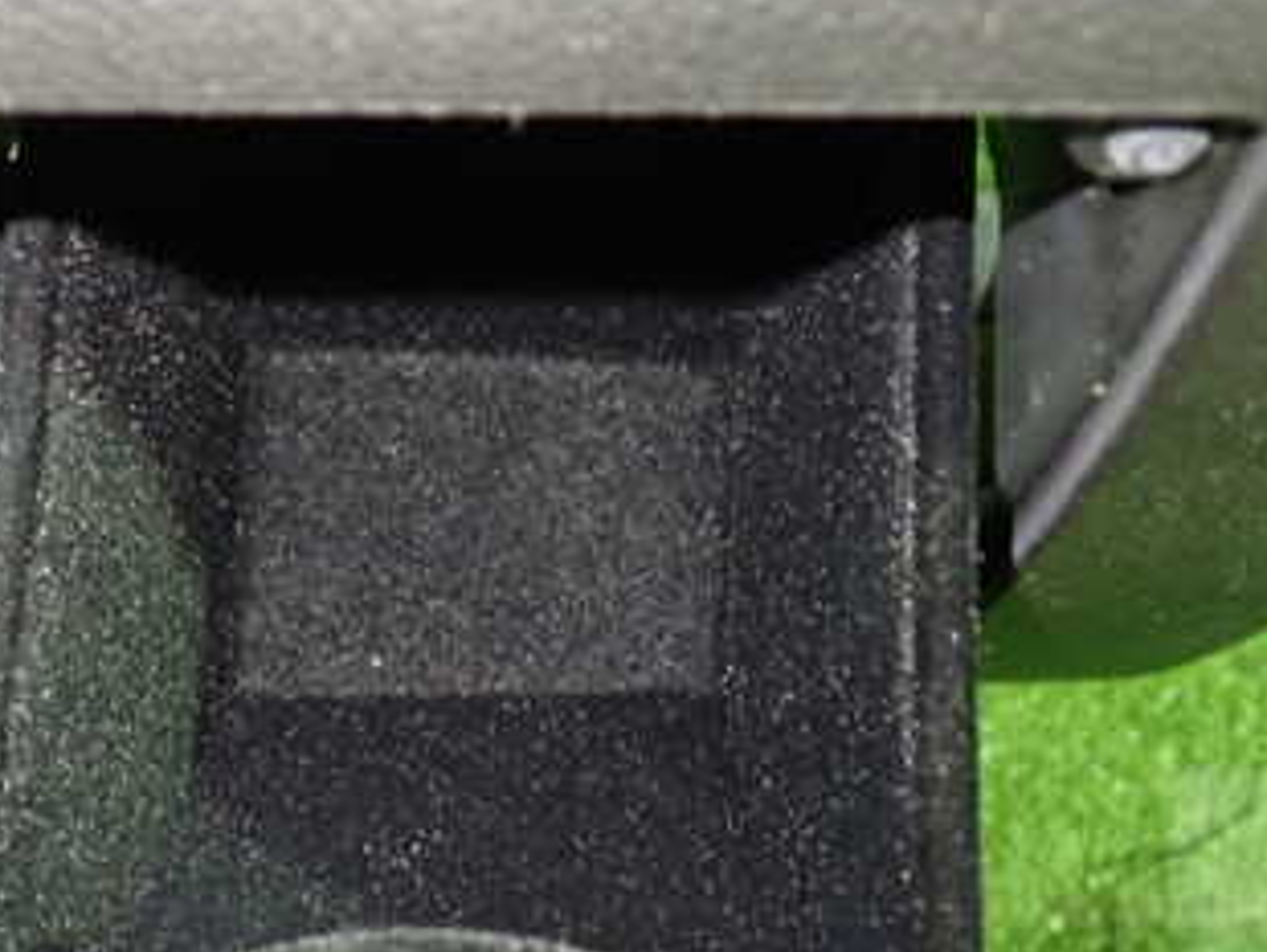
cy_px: 605
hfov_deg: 32.7
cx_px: 347
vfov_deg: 25.2
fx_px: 2125
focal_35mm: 58
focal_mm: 5.4
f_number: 2.3
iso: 800
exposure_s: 1/15
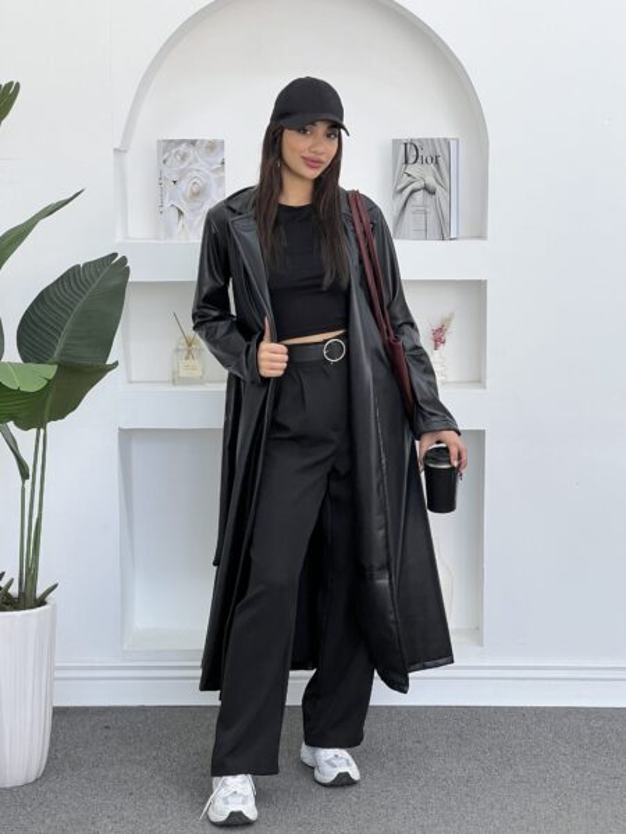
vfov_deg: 25.3
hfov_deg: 19.1
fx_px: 1857
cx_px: 313
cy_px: 417
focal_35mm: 77
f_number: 2.8
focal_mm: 9
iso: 50
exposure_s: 1/99
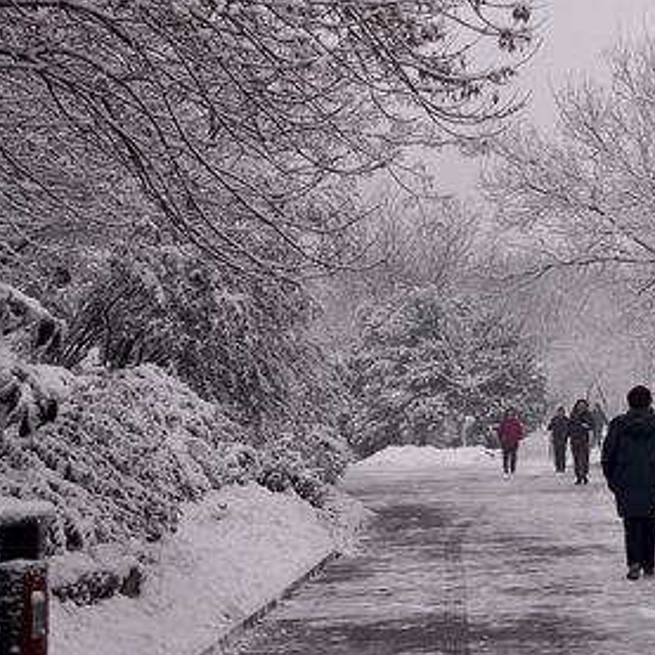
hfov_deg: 13.3
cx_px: 932
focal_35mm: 125
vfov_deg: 13.8
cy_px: 91
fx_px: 2676
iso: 500
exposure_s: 1/640
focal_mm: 34
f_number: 4.2
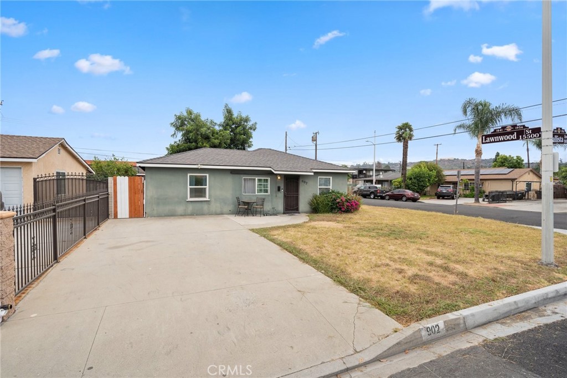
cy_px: 189
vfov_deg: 73.7
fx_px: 252
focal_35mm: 16
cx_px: 284
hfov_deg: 96.8
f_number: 5.6
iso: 250
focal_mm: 16
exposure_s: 1/640
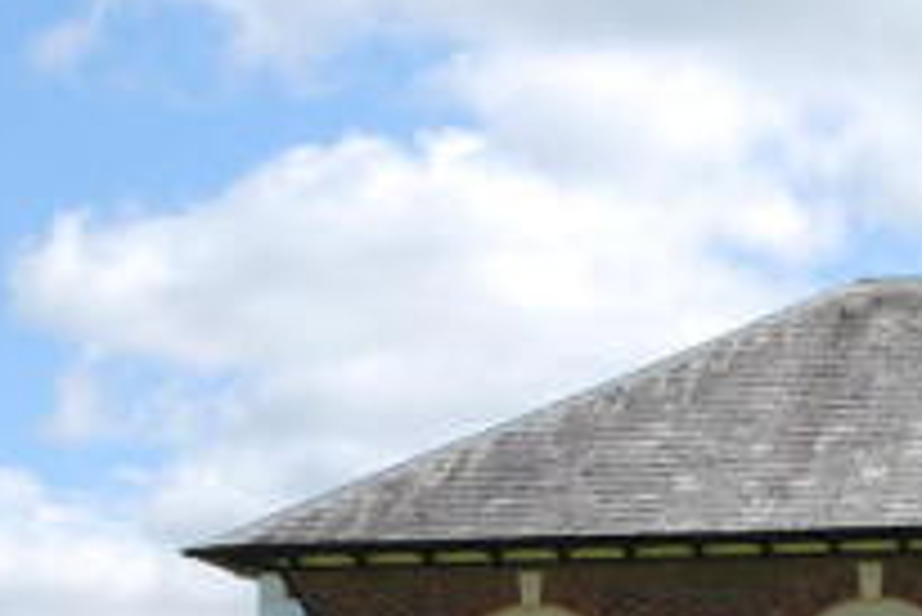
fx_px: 3434
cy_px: 749
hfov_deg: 14.5
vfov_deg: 10.1
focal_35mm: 134
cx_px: 1271
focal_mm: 28
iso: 100
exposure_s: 1/200
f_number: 7.1
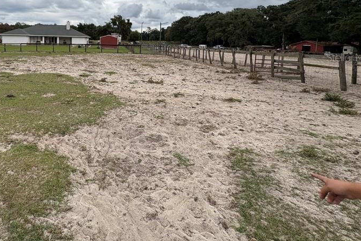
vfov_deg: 54.3
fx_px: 221
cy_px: 57
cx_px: 104
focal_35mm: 22
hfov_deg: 74.6
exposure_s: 1/821
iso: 40
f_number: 2.2
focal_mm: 2.22
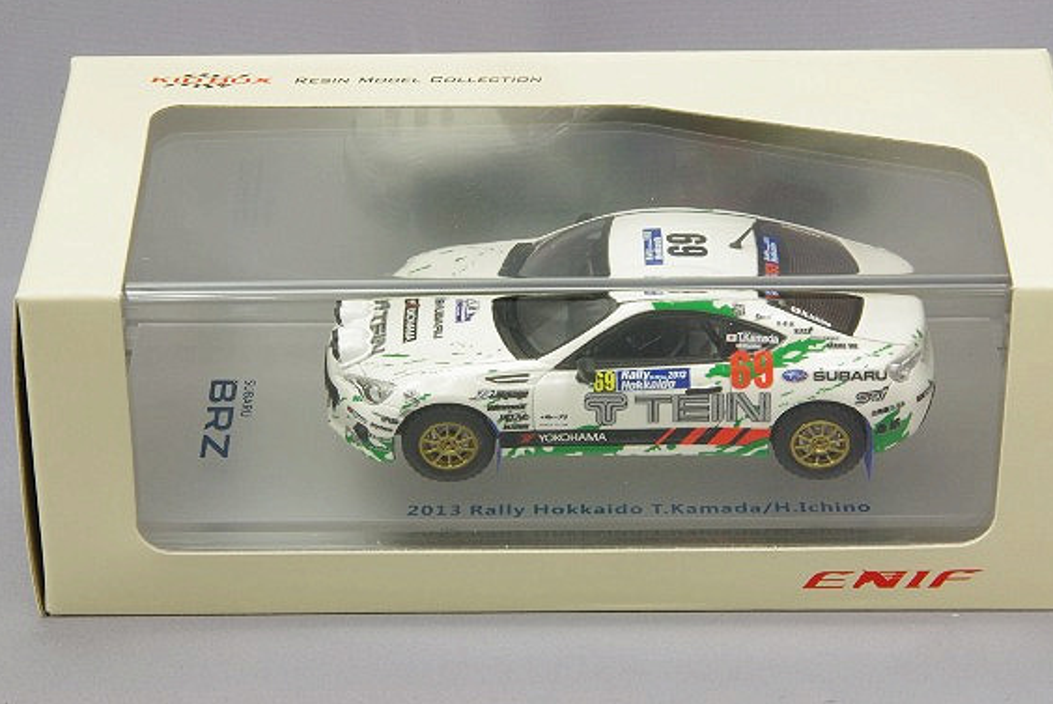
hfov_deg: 16.1
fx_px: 3718
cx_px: 556
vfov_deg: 10.8
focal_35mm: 127
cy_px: 343
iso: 400
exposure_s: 1/1.25
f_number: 32
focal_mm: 75
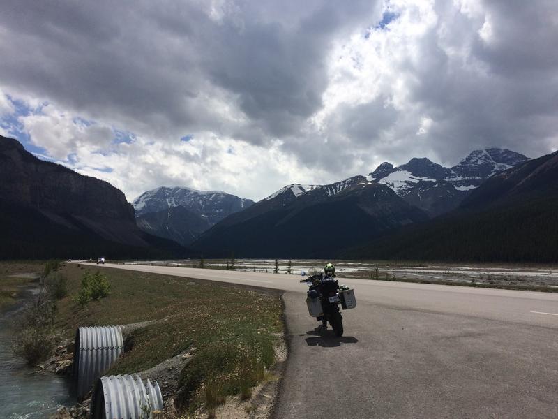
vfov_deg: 48.2
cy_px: 210
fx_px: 467
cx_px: 279
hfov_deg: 61.7
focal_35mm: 29
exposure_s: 1/6849
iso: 40
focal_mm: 4.15
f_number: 2.2
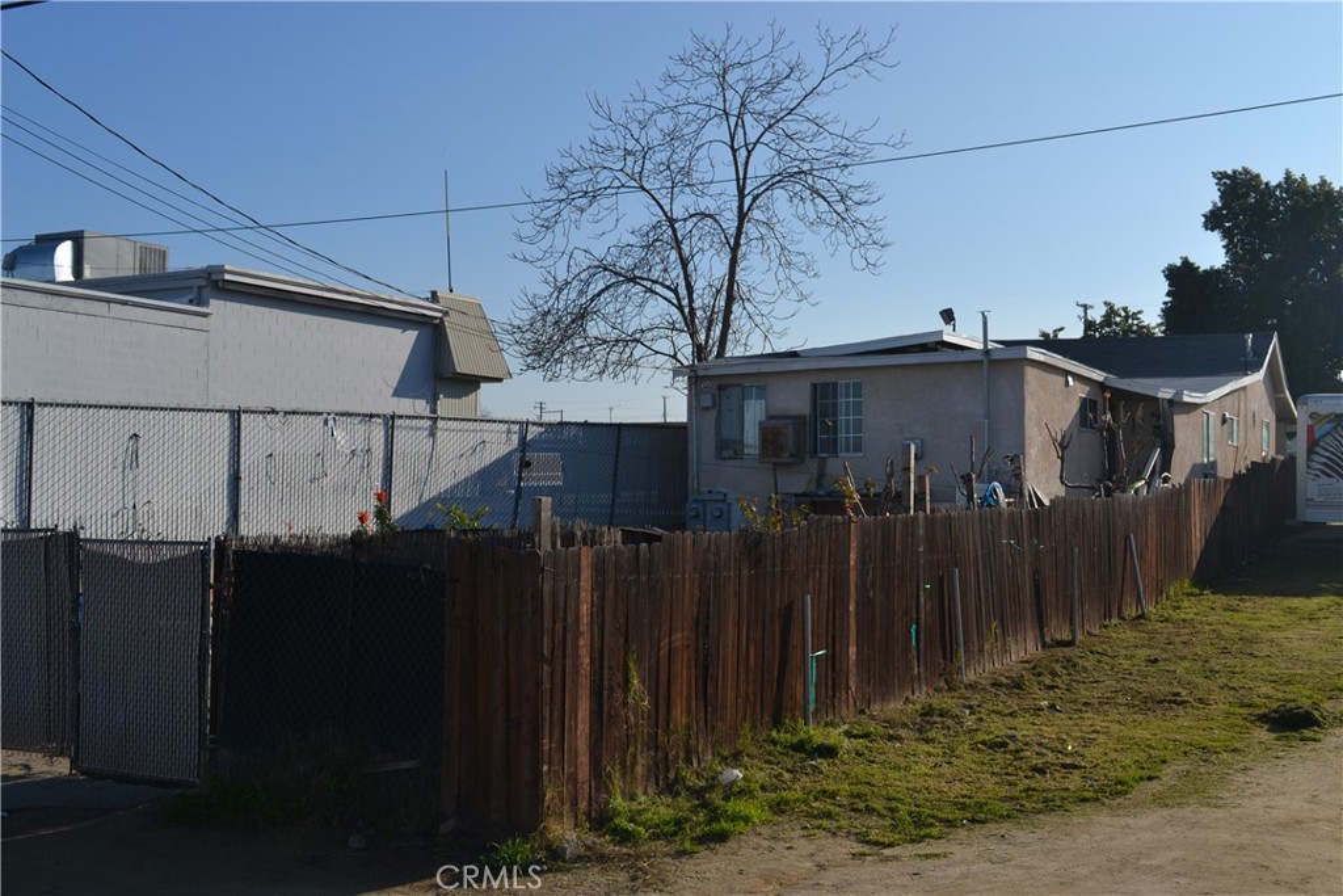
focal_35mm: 44
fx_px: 1623
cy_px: 448
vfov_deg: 30.9
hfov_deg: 45.0
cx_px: 672
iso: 100
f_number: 8
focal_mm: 29
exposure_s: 1/250
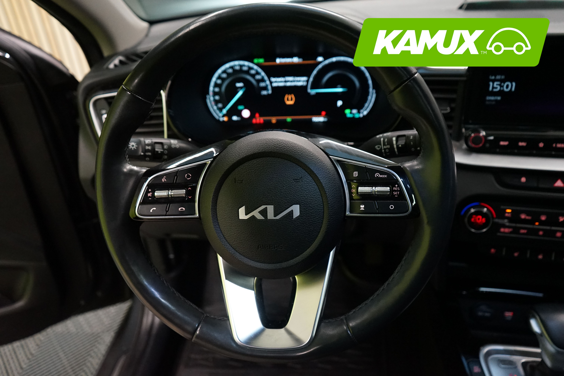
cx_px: 282
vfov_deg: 46.4
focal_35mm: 28
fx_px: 439
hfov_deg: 65.5
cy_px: 188
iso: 4000
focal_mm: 28
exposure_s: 1/50
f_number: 4
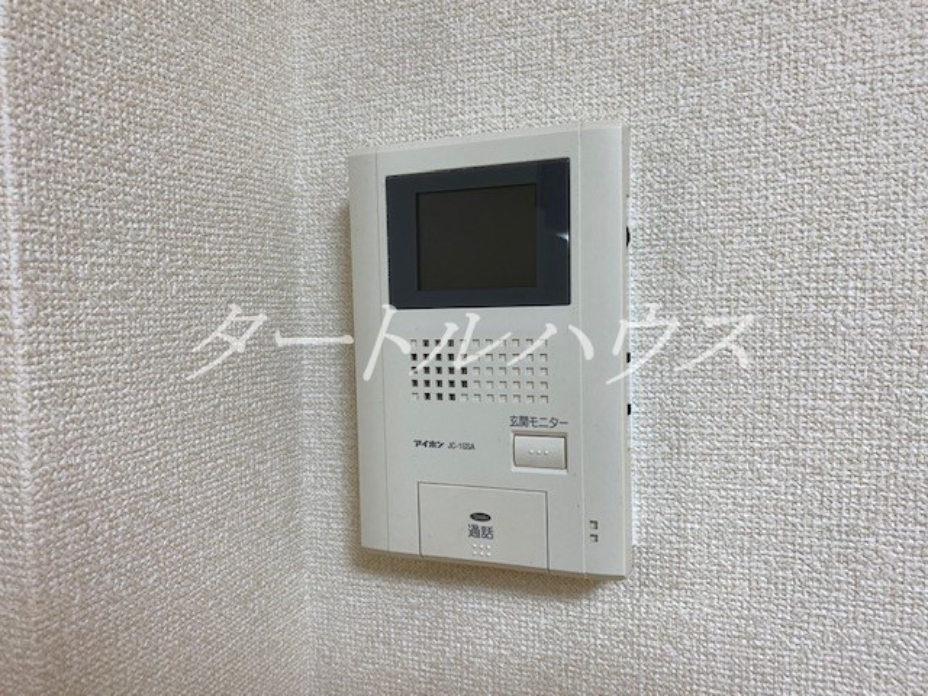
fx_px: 697
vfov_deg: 53.1
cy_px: 348
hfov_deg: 67.3
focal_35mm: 26
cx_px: 464
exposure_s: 1/60
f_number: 1.8
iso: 80
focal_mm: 4.25
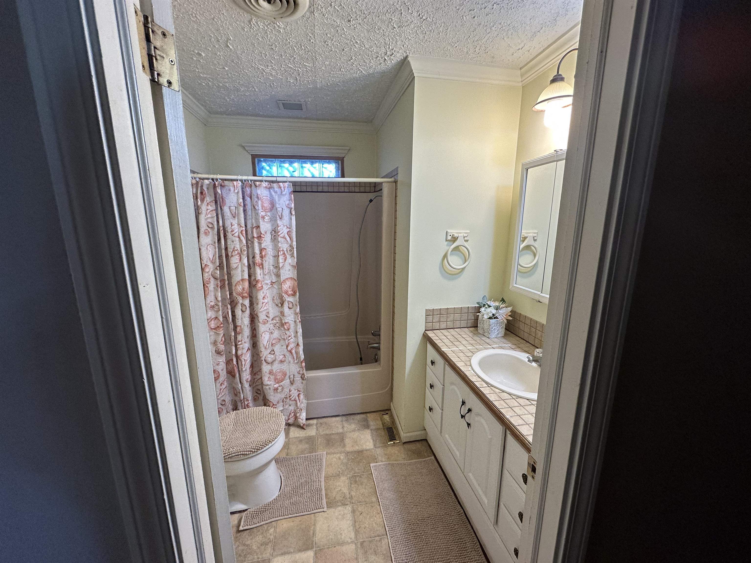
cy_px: 282
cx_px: 376
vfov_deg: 85.7
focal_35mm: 14
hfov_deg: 102.1
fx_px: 304
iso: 125
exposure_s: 1/120
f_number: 2.2
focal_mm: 2.22
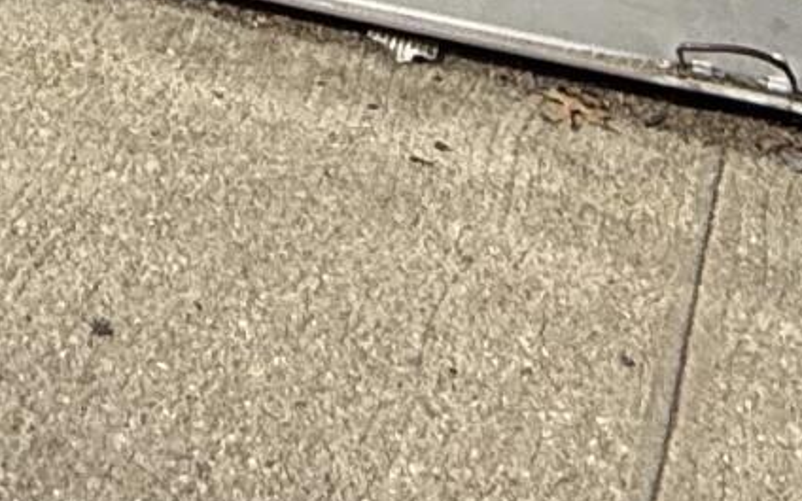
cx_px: -100
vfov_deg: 8.6
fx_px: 2295
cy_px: -1308
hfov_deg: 19.0
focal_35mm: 105
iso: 50
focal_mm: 2.22
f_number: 2.2
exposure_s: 1/1399
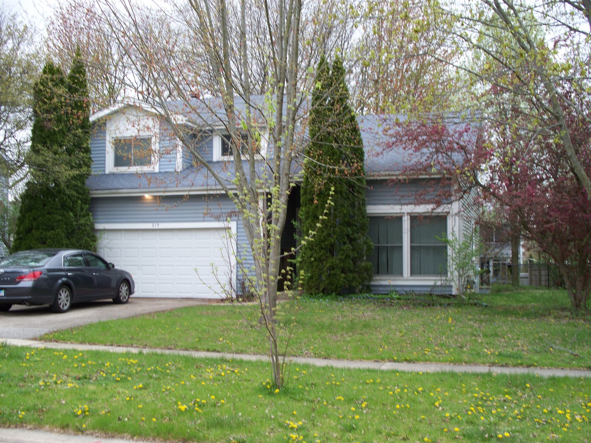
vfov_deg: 30.9
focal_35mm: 47
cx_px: 296
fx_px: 802
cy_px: 222
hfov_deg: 40.4
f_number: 2.9
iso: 64
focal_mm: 9.86
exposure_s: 1/80
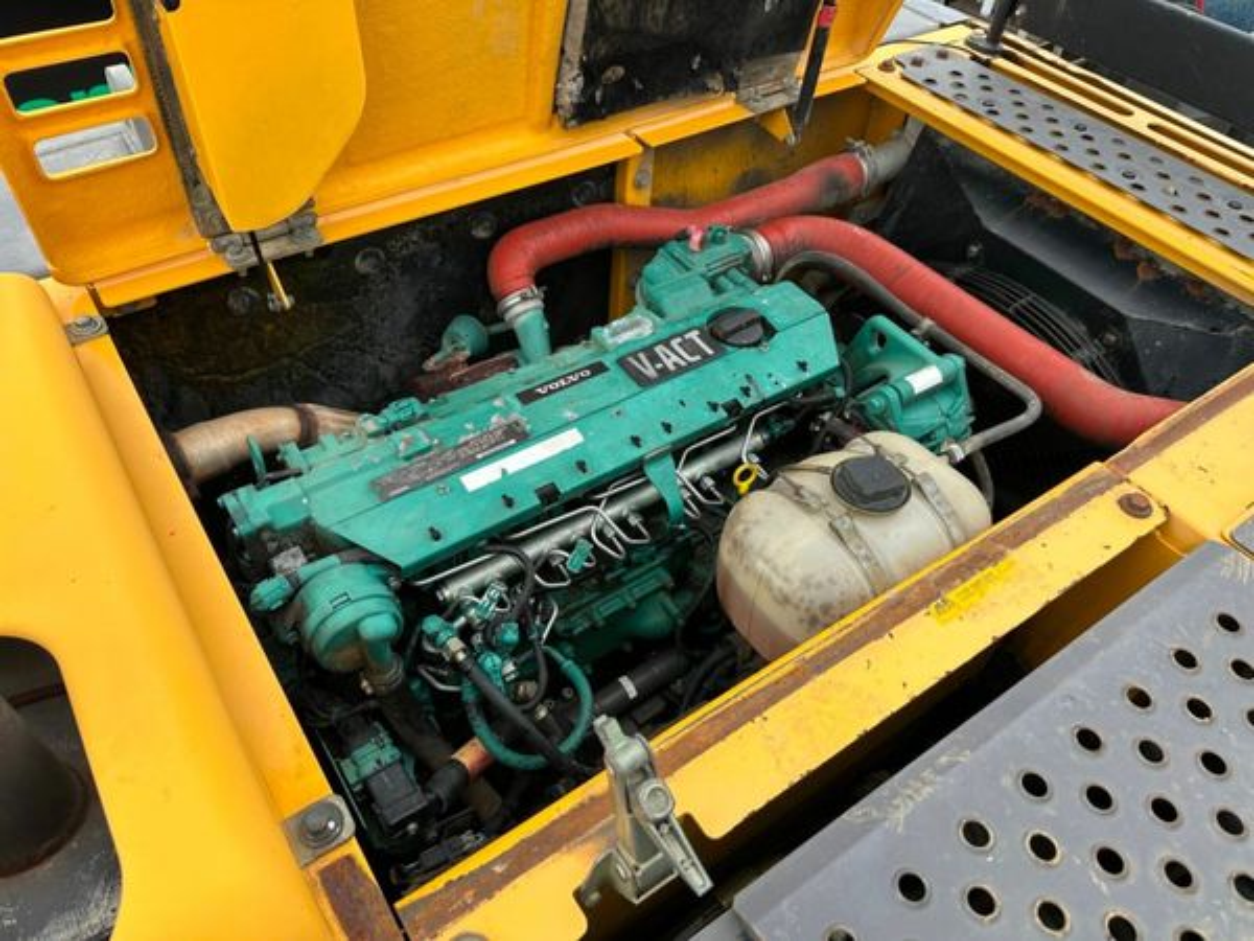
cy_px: 470
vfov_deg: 56.8
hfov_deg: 71.6
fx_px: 869
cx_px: 627
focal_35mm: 24
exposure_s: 1/694
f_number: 1.78
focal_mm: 6.86
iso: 80
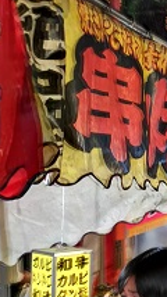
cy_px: 111
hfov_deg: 10.6
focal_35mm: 103
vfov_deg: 20.7
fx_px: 813
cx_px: 348
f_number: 1.8
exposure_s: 4
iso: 400
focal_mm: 5.58
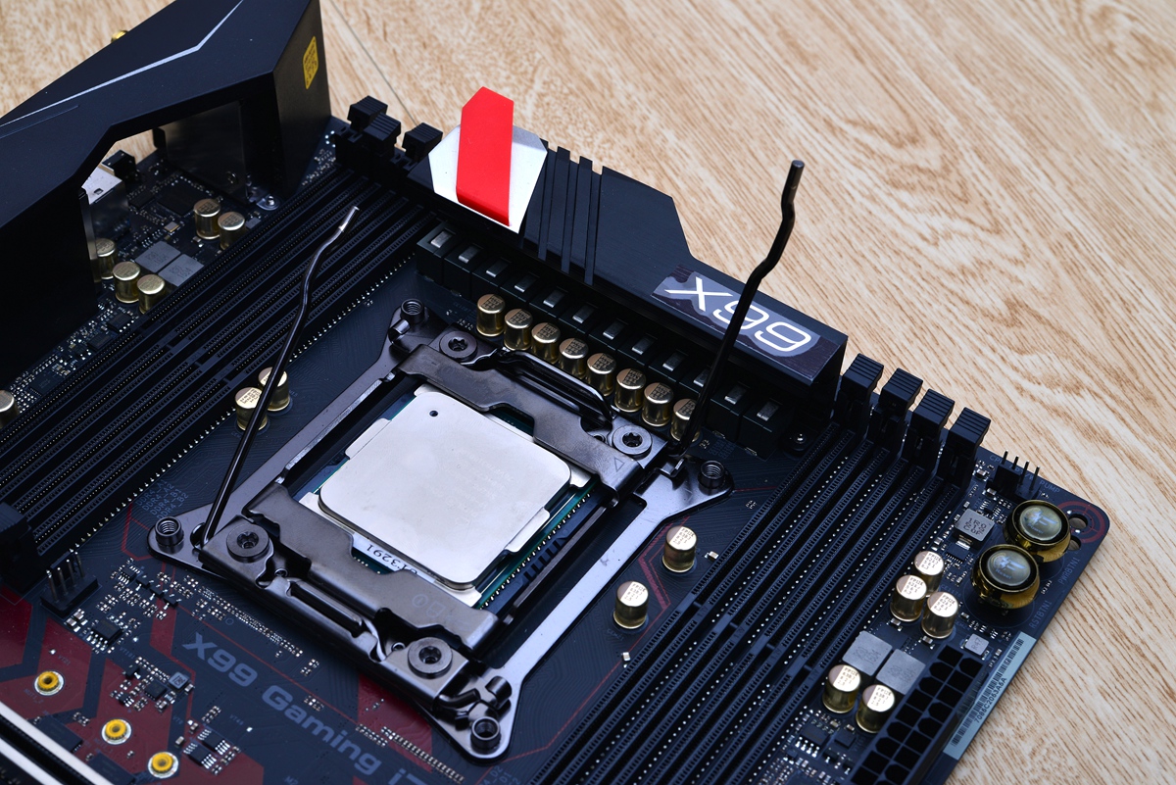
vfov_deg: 27.0
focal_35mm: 50
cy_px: 392
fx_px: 1634
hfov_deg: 39.6
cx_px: 588
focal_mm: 50
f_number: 16
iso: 200
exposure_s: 1/100
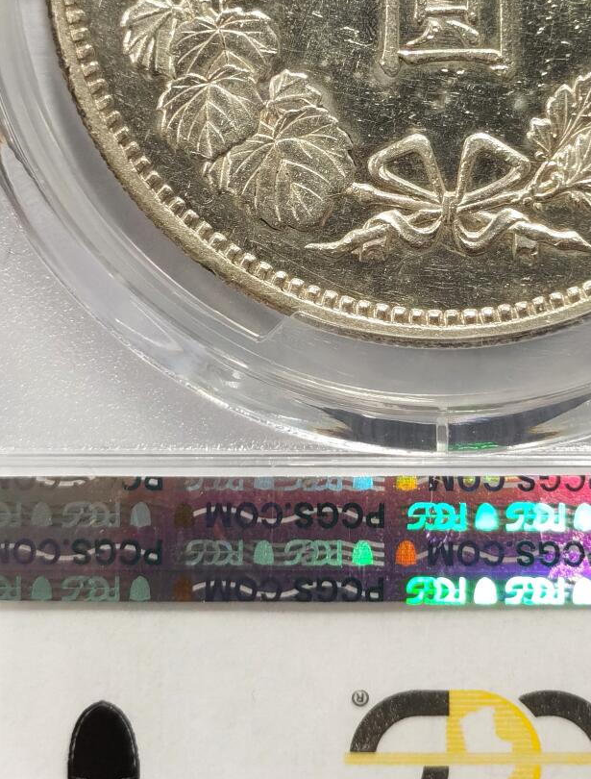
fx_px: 2710
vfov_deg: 16.3
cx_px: 441
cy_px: 184
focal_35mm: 120
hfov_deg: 12.4
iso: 100
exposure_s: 1/100
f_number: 16
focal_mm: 5.56
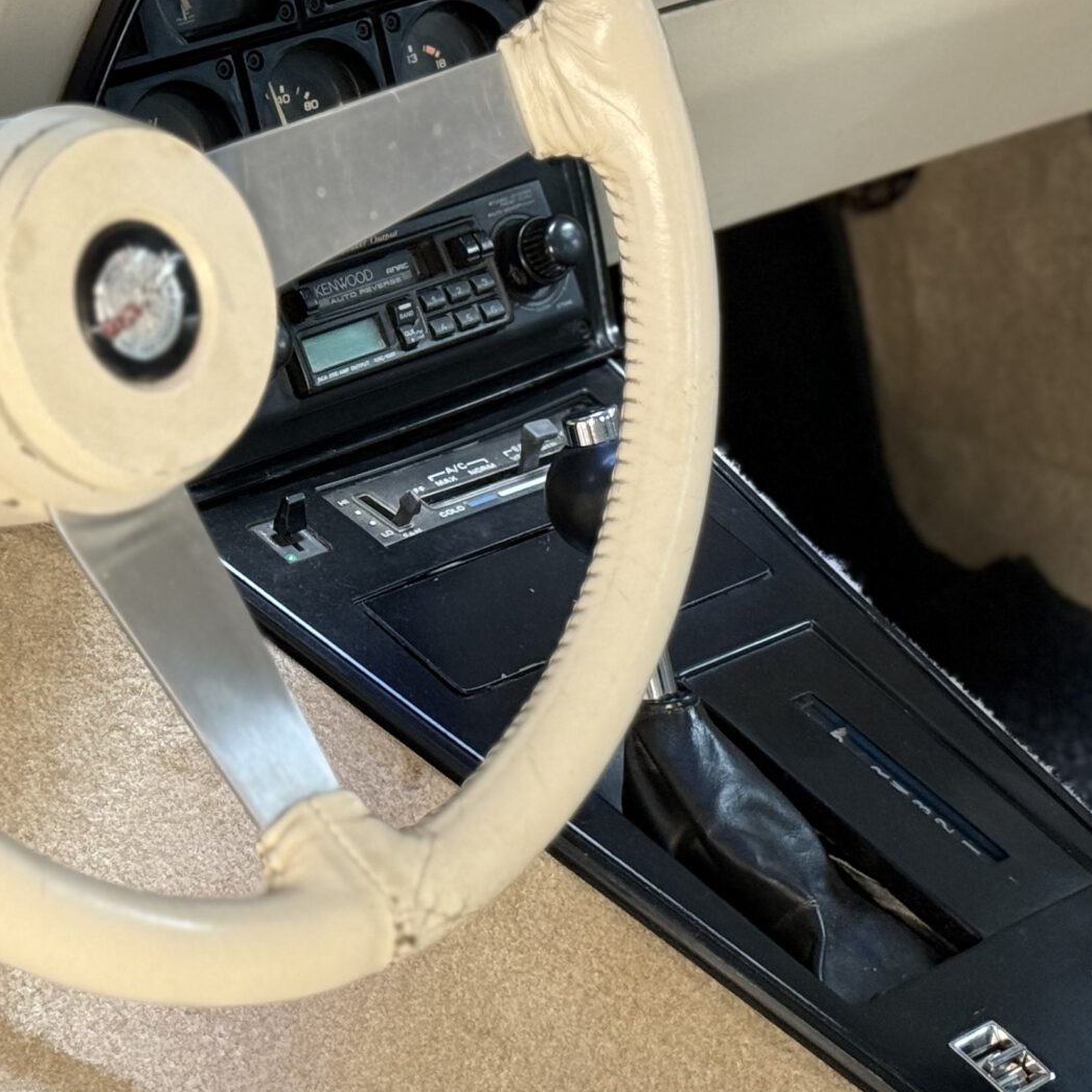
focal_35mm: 104
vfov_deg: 16.7
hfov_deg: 16.7
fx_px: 3712
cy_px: 480
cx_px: 283
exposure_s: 1/33
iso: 320
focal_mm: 6.76
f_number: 1.78
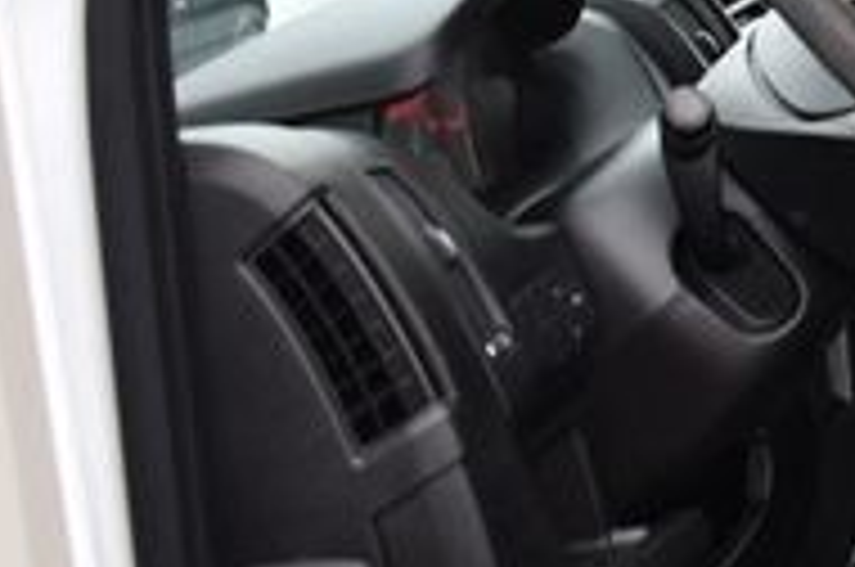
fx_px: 2158
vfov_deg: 14.9
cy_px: 126
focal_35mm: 91
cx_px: 1242
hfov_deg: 19.8
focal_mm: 18
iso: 800
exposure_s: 1/160
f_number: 3.5
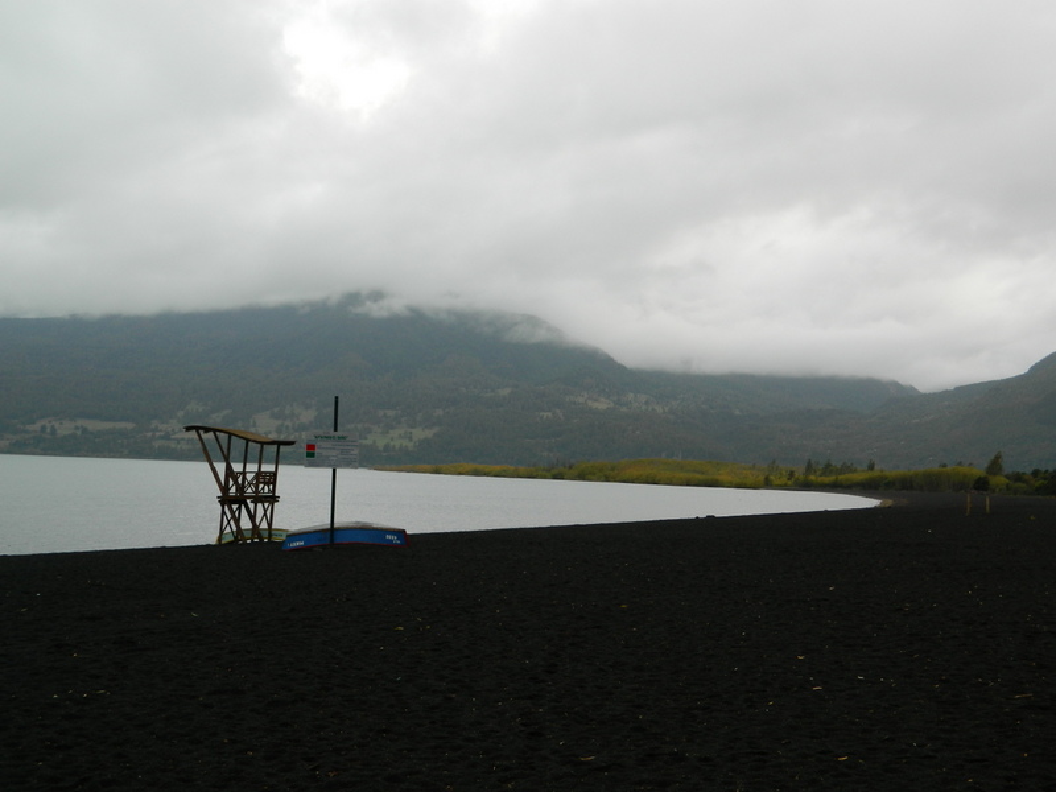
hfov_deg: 40.4
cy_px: 396
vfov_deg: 30.9
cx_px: 528
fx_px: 1434
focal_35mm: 47
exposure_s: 1/30
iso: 80
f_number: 3.6
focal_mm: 8.4
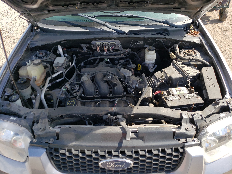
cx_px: 116
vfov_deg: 53.1
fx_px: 174
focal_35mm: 26
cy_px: 87
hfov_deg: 67.3
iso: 50
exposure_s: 1/1250
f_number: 1.5
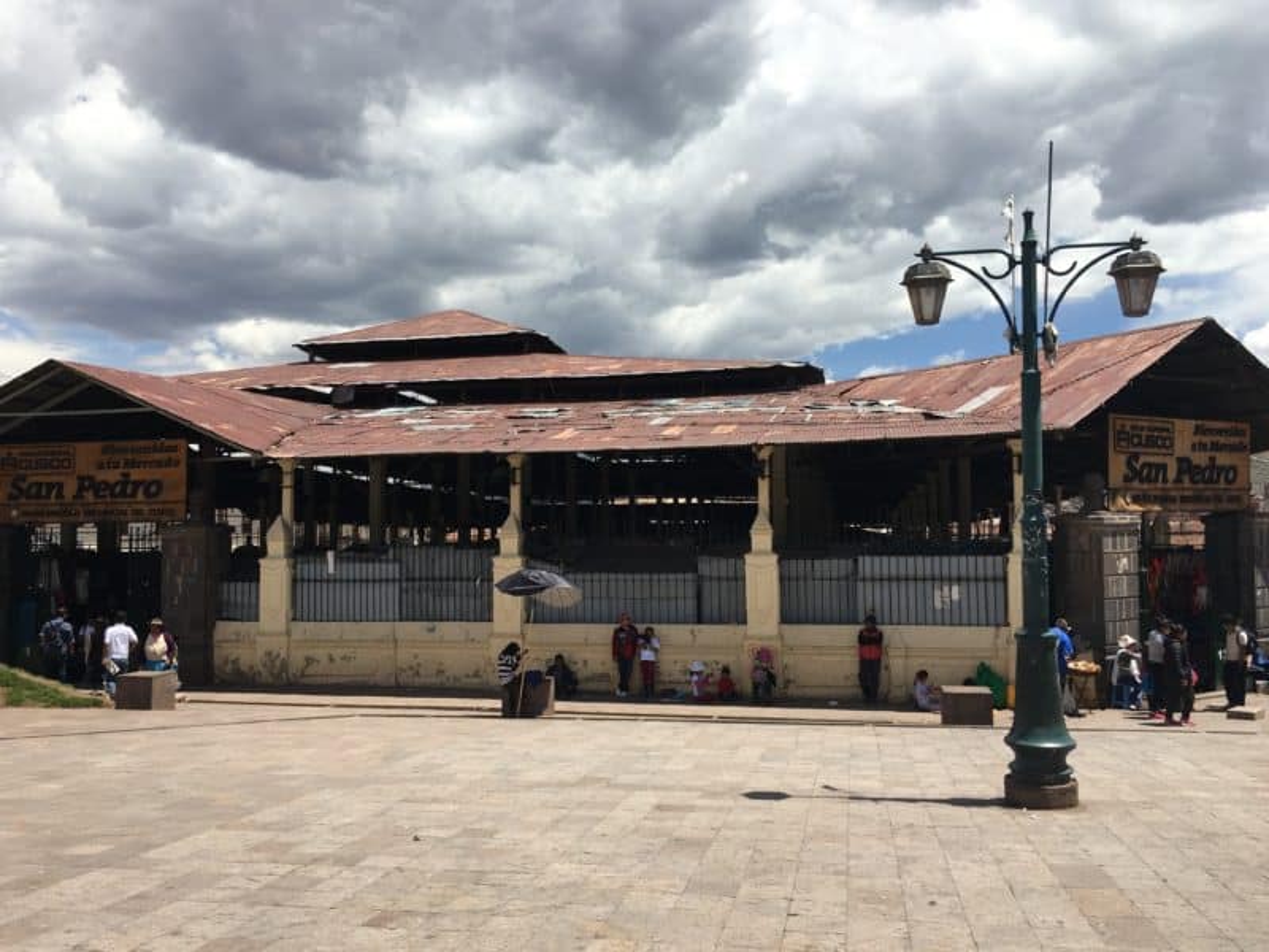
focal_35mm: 29
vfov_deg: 48.2
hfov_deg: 61.7
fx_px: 1063
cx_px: 634
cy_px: 476
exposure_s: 1/2024
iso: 25
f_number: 2.2
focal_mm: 4.15
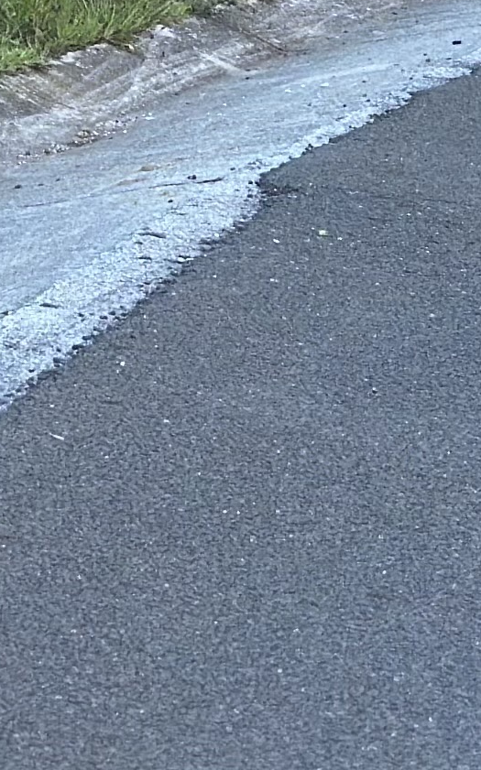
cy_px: -453
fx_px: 5122
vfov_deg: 8.4
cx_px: -111
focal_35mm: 244
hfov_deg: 5.4
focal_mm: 6.86
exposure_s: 1/307
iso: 80
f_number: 1.78
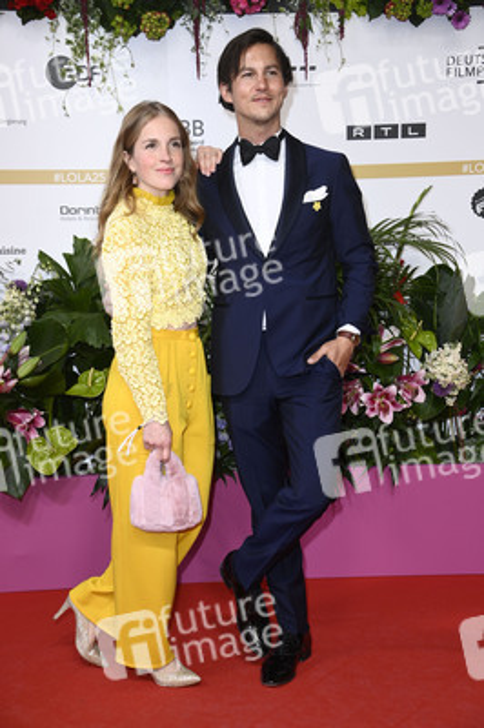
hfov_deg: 20.9
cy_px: 364
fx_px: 1313
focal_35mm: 65
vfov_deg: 31.0
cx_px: 242
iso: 500
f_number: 5.6
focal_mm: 65
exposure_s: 1/250
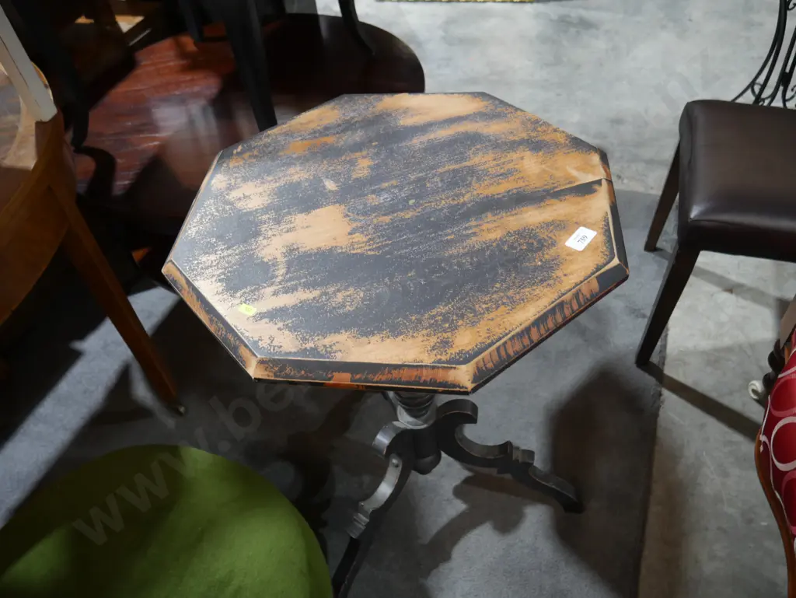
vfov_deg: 49.8
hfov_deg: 63.4
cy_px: 299
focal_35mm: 28
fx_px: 644
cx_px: 398
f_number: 3.5
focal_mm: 14
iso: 640
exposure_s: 1/60
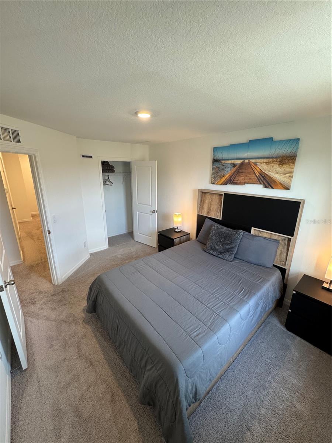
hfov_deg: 85.7
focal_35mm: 14
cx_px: 166
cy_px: 222
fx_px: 179
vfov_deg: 102.1
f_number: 2.2
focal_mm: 2.22
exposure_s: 1/120
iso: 250
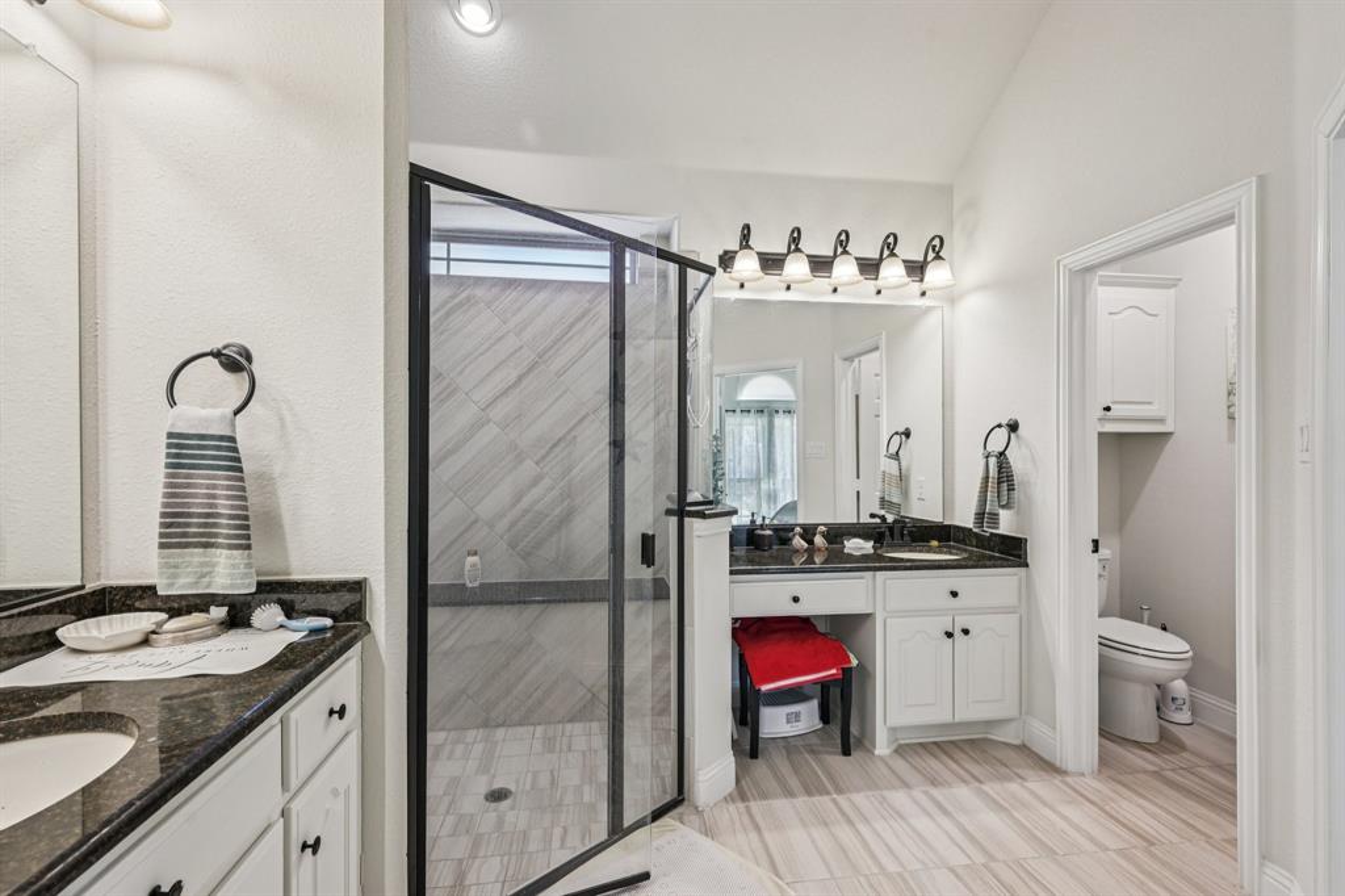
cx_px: 672
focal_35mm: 16
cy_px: 448
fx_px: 598
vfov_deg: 73.7
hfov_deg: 96.8
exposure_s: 1/40
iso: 400
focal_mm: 16
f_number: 8
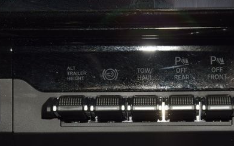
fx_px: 1117
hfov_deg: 12.0
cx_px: 145
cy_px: 77
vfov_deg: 7.5
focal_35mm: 175
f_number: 8
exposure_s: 1/125
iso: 100
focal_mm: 70
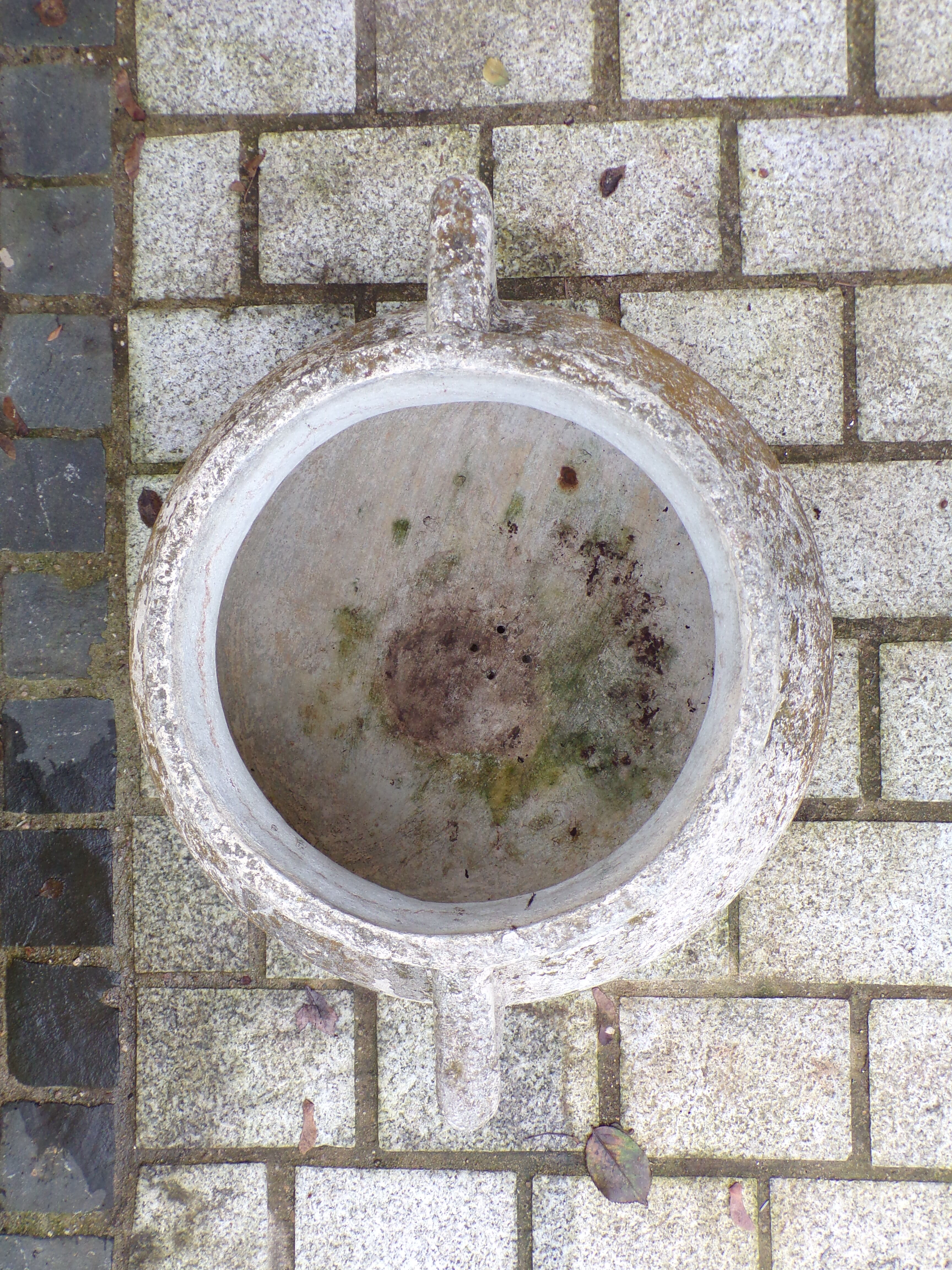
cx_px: 476
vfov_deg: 56.8
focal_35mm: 32
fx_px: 1173
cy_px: 635
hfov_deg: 44.2
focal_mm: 5.8
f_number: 3.2
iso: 161
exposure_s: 1/34
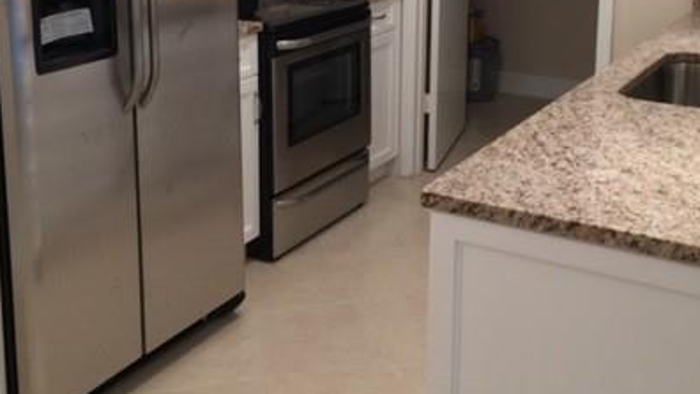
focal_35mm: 51
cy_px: 34
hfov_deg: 40.5
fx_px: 947
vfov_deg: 22.9
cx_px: 322
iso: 125
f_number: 2.2
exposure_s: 1/30
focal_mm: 4.15
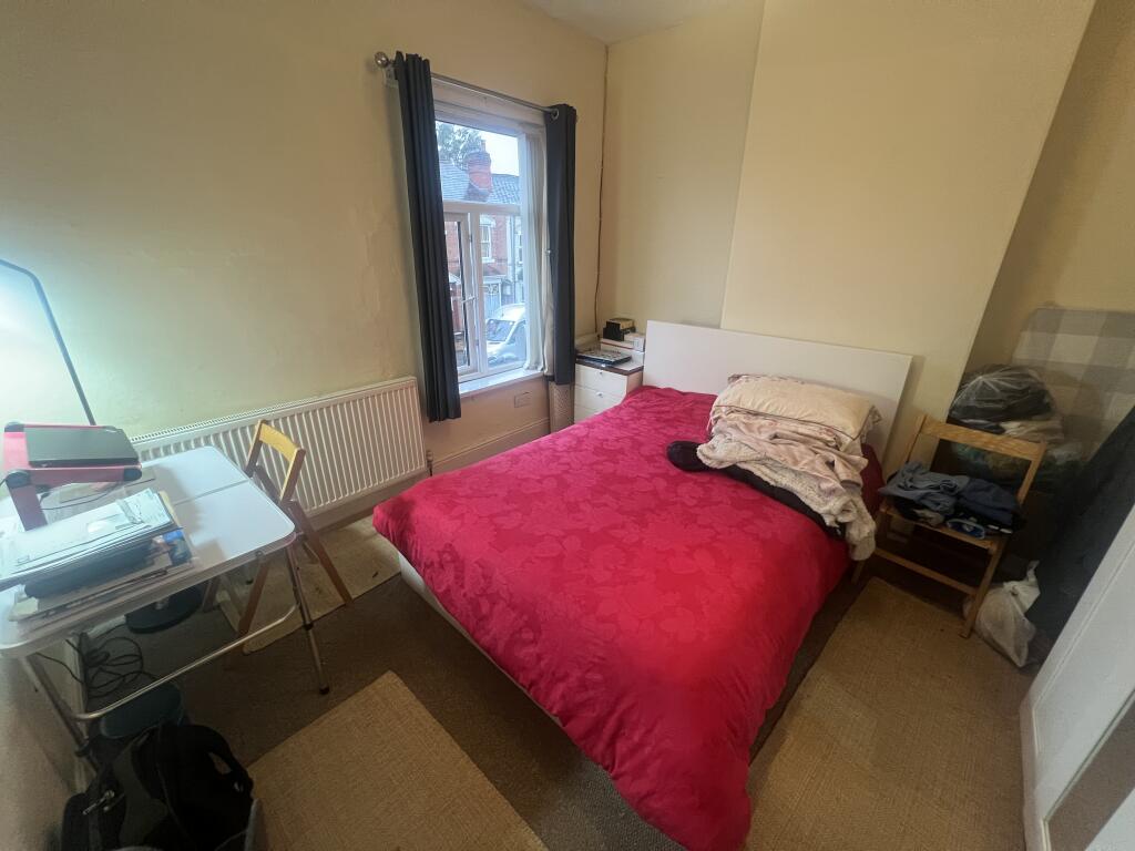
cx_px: 568
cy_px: 426
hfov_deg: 106.2
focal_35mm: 13
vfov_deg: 89.9
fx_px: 426
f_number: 1.8
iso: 320
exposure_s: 1/50
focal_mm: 1.57
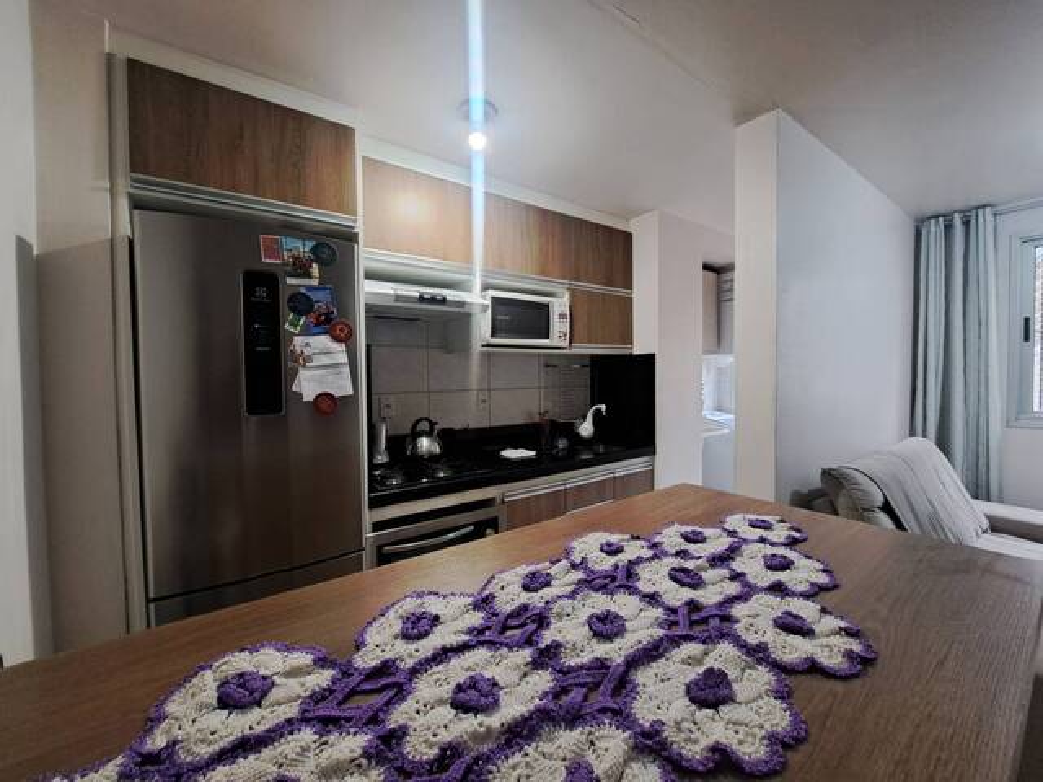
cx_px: 522
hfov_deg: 106.2
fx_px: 392
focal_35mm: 13
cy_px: 391
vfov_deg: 89.9
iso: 200
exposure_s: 1/24
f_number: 2.2
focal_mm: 1.74
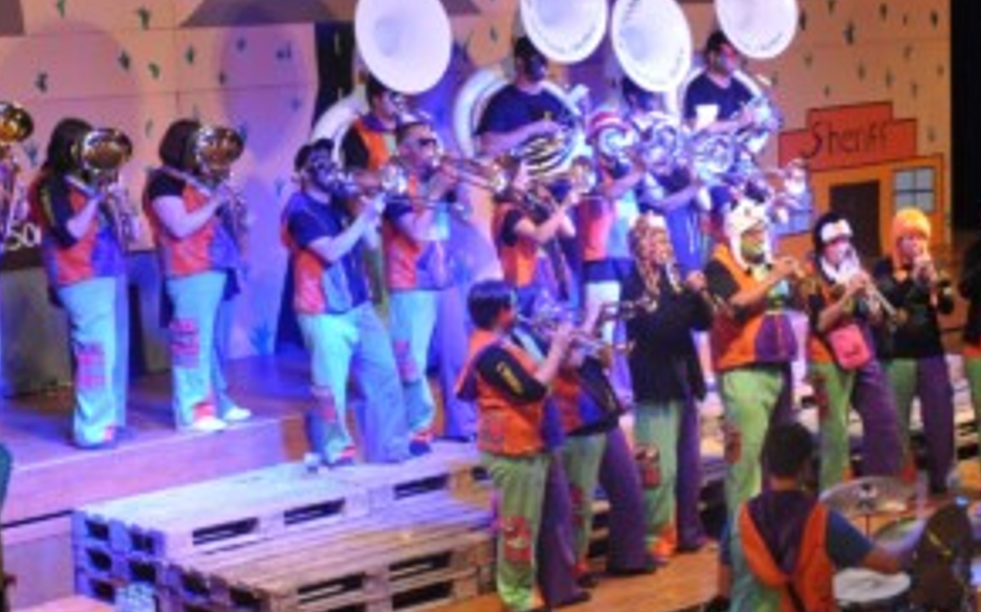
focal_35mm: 100
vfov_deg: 13.1
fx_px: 2673
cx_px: 714
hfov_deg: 20.7
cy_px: 375
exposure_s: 1/25
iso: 1600
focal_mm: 38
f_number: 4.5
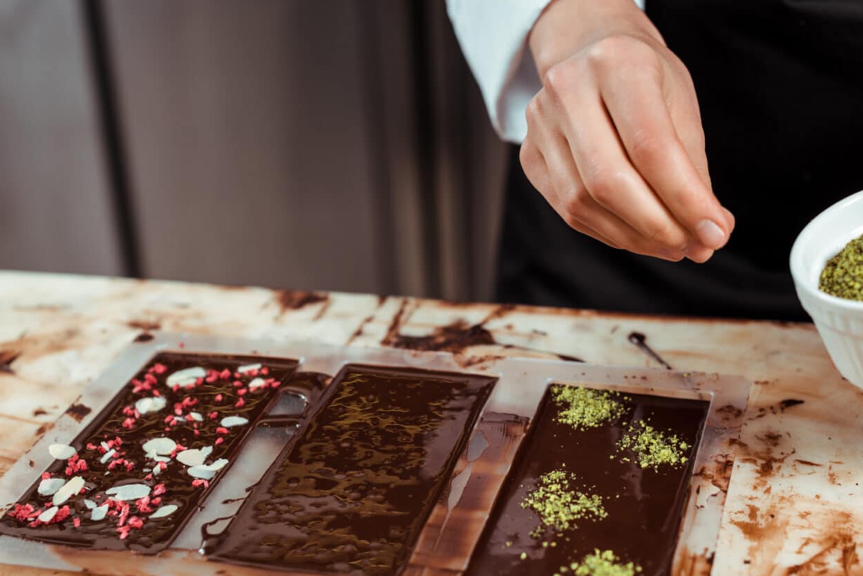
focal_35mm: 62
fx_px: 1487
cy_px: 338
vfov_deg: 21.9
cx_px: 476
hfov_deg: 32.3
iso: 100
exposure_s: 1/200
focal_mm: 50
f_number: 4
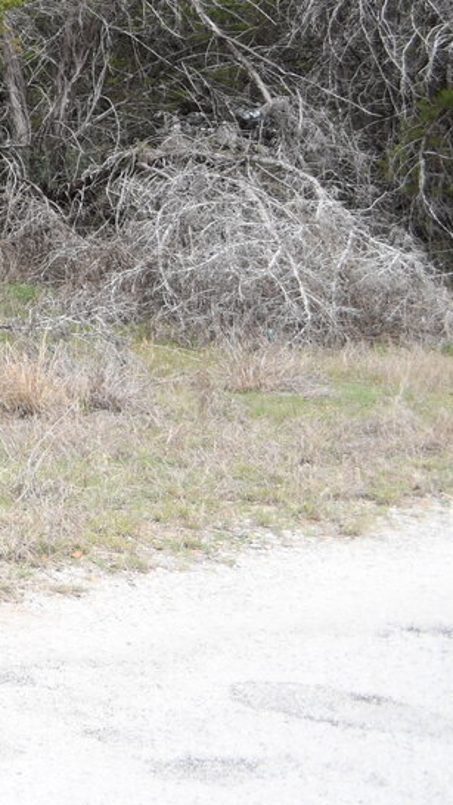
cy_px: 112
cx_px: -696
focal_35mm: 84
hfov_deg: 11.4
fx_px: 1794
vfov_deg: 24.7
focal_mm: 18
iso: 64
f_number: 3.5
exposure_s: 1/250
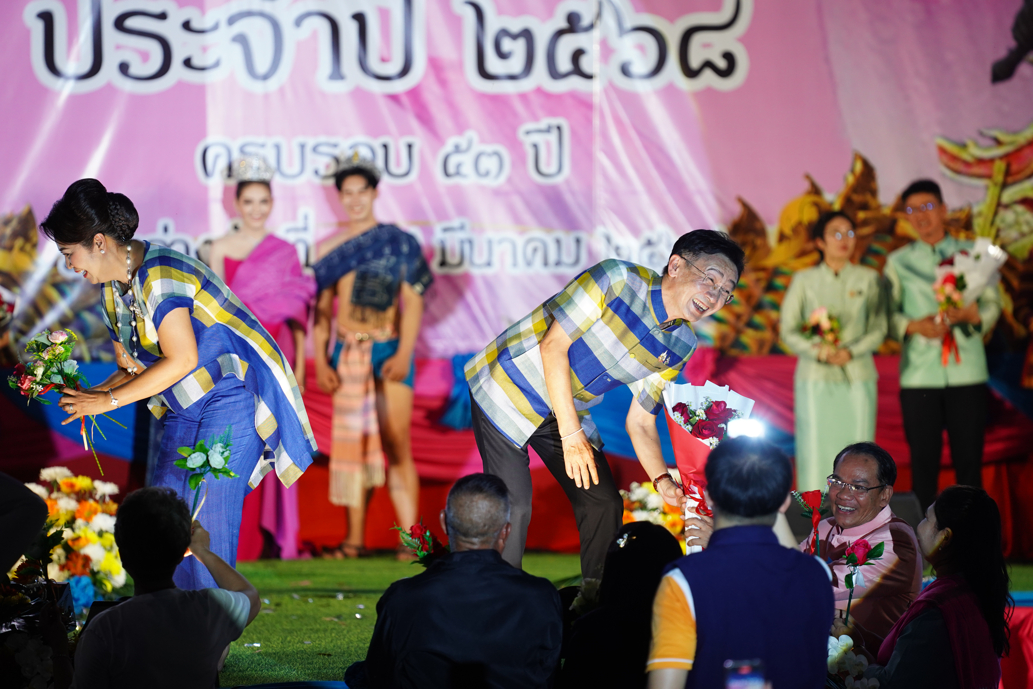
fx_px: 5738
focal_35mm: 200
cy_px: 344
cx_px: 516
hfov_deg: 10.3
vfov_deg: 6.9
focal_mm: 200
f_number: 3.2
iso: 1000
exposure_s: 1/500
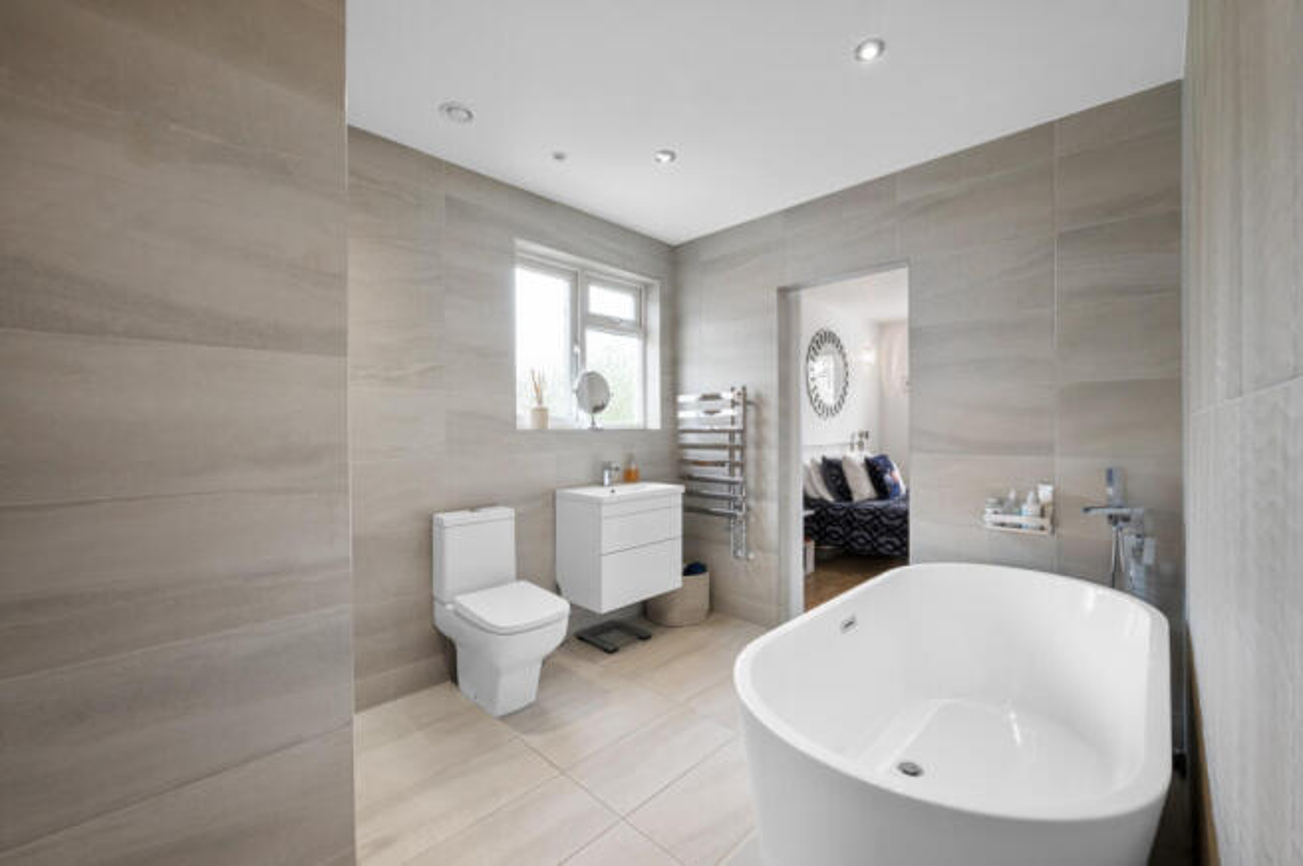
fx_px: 506
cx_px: 652
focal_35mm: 14
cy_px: 433
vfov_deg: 81.1
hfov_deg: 104.3
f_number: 16
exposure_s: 1/2
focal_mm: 14
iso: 200
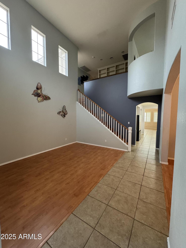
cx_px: 93
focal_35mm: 14
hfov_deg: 85.7
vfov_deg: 102.1
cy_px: 124
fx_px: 100
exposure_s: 1/60
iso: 400
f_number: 2.2
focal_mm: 2.22
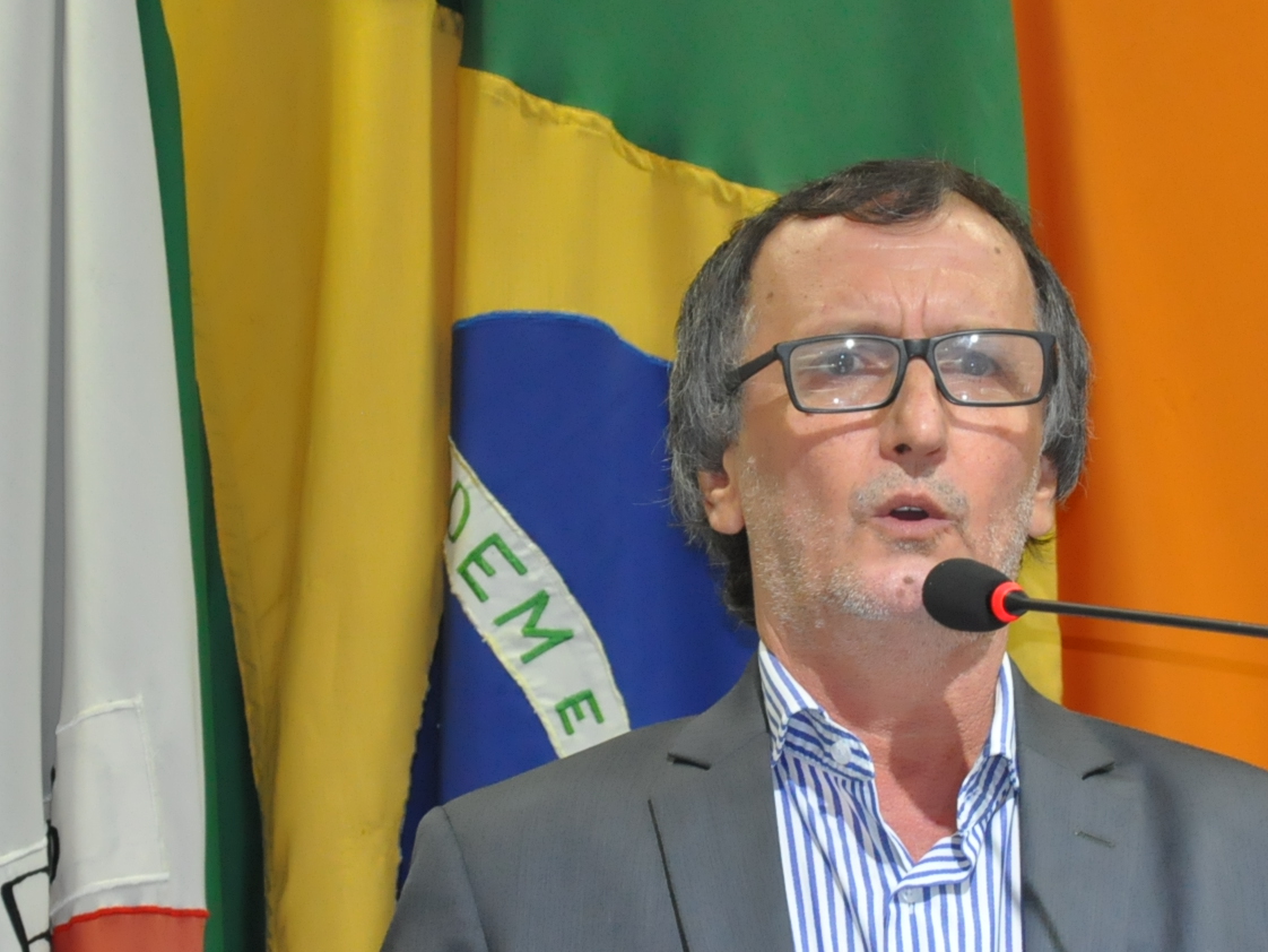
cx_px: 759
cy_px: 648
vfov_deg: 5.1
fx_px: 10585
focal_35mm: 289
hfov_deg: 6.9
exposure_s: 1/60
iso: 2000
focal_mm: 105
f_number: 5.6
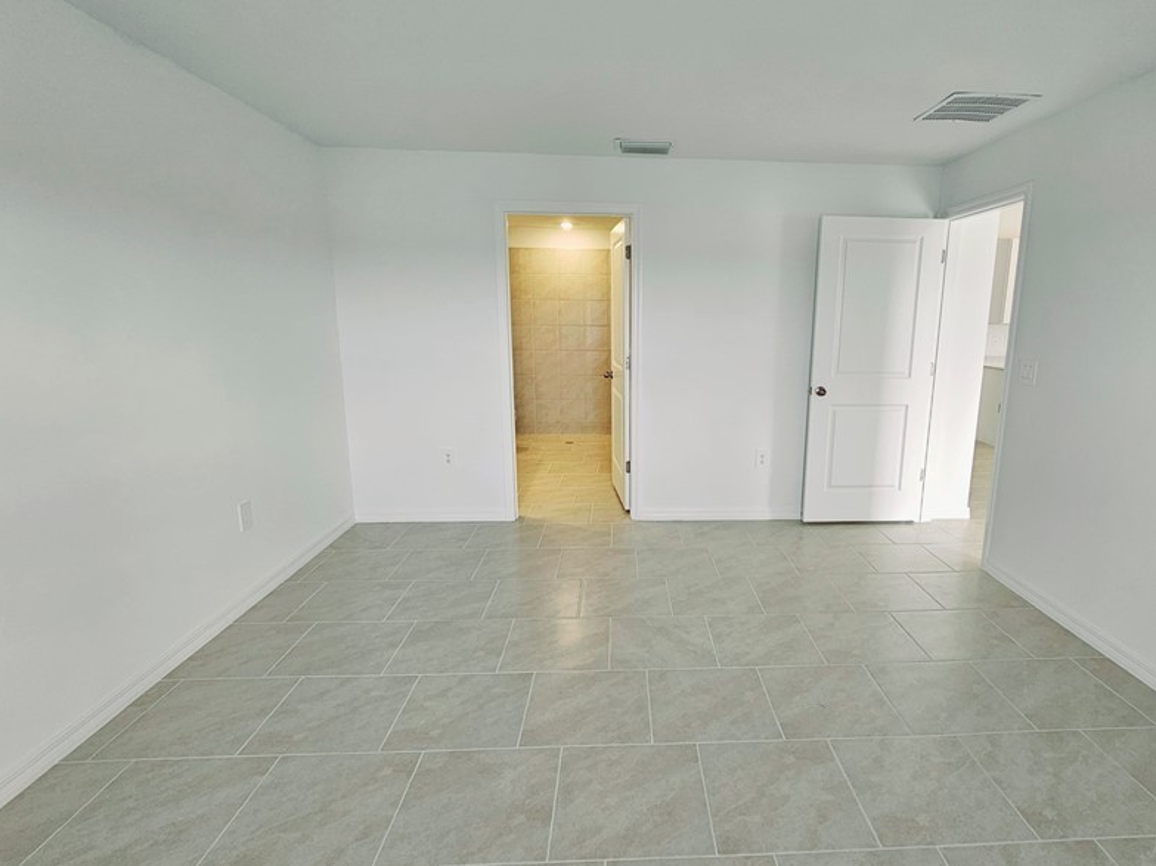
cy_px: 424
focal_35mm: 17
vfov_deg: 74.7
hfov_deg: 90.4
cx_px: 666
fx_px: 568
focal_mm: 2.2
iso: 50
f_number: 2.2
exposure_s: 1/60.2
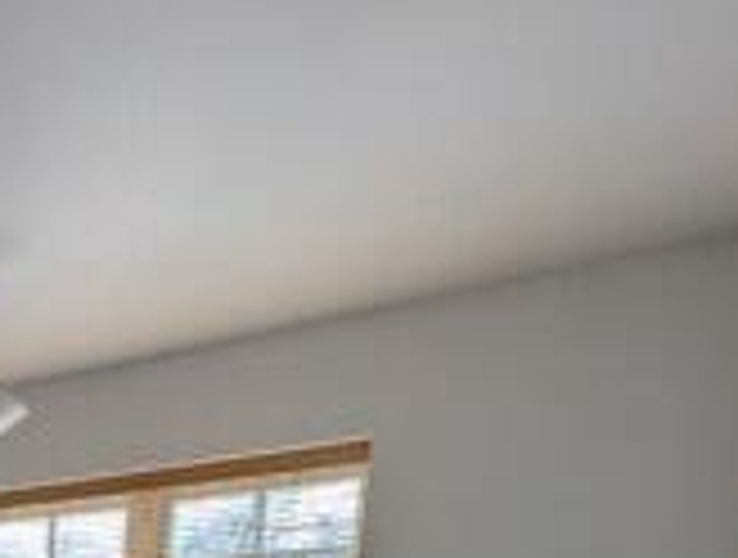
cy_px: 884
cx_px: -482
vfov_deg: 23.6
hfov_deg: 25.0
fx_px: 984
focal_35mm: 46
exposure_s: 1/53.7
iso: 49
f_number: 2.2
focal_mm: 1.95
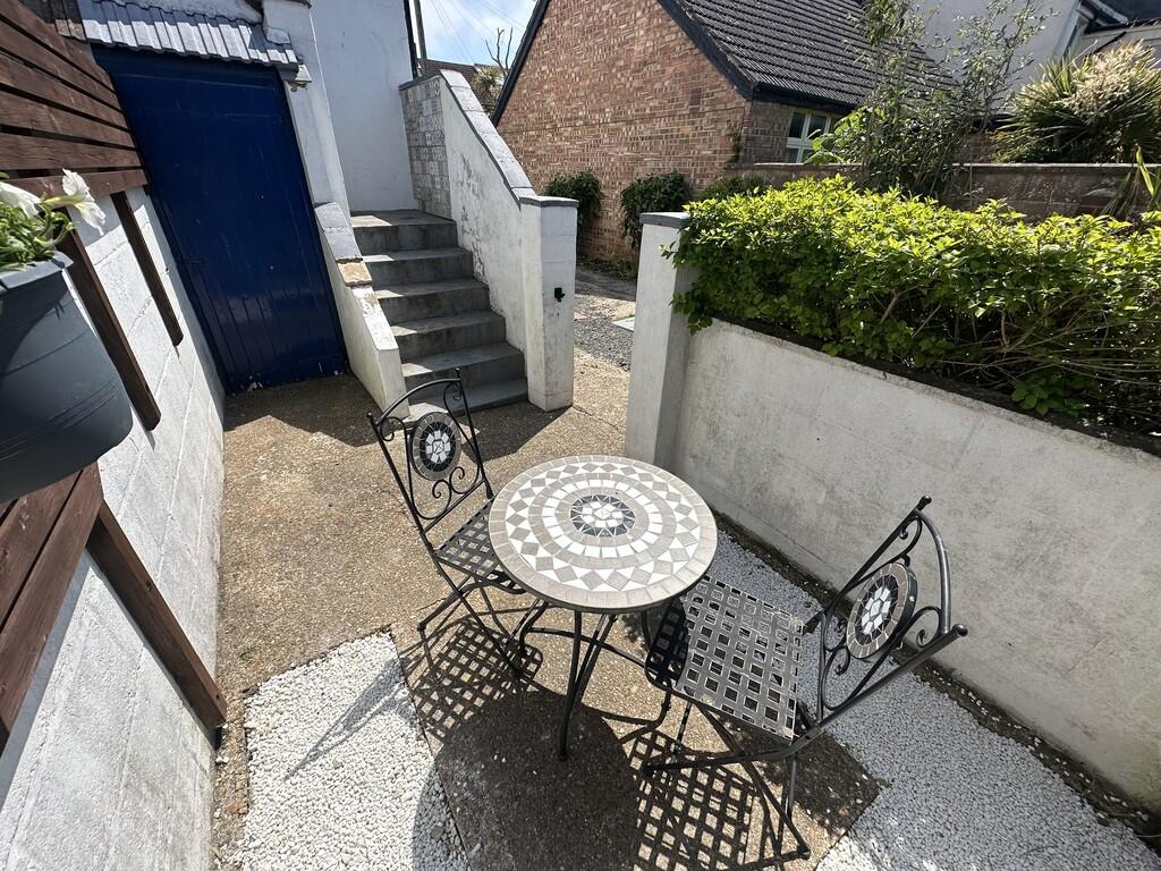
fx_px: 470
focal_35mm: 14
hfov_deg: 102.1
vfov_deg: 85.7
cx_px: 580
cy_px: 436
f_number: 2.2
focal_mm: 2.22
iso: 40
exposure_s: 1/2398
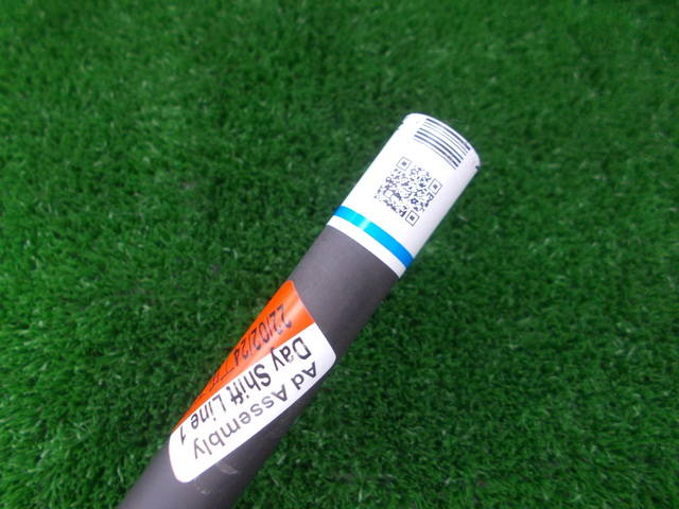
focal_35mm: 26
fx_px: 510
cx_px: 340
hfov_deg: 67.3
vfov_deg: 53.1
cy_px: 254
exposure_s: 1/20
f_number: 3.2
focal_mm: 4.6
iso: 200
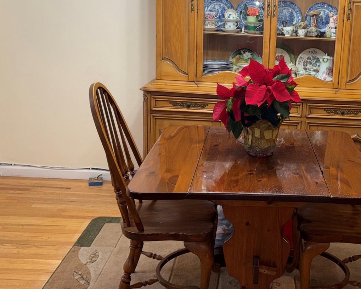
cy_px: 112
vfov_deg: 29.6
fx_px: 545
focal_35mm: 51
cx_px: 286
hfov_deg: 35.5
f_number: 1.6
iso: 50
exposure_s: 1/21
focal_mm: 5.96
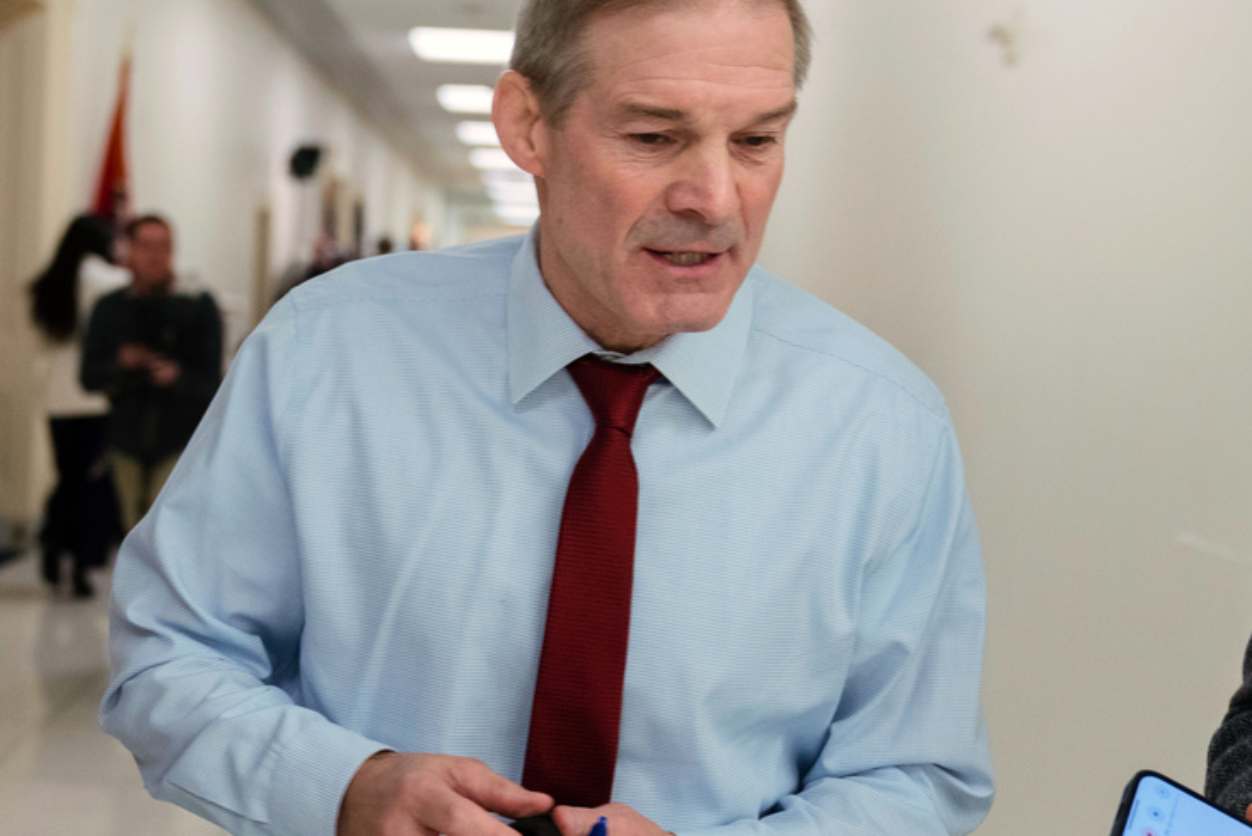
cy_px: 422
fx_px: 1844
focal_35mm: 53
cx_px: 568
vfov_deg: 25.5
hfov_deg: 37.5
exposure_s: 1/160
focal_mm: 38
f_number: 3.2
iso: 3200
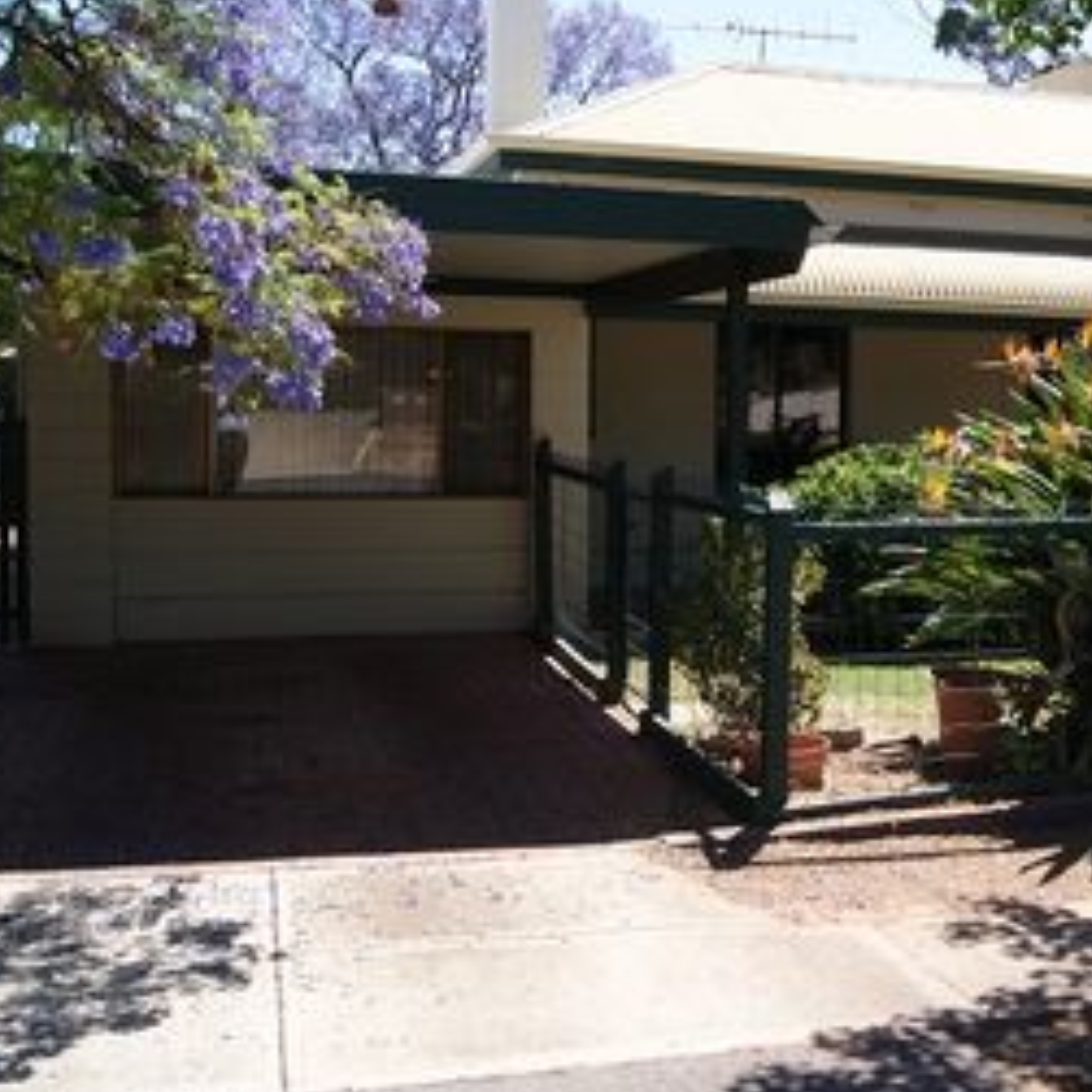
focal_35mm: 43
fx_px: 1535
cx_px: 888
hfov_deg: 37.6
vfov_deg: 39.1
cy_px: 481
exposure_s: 1/80
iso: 100
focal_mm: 18
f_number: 9
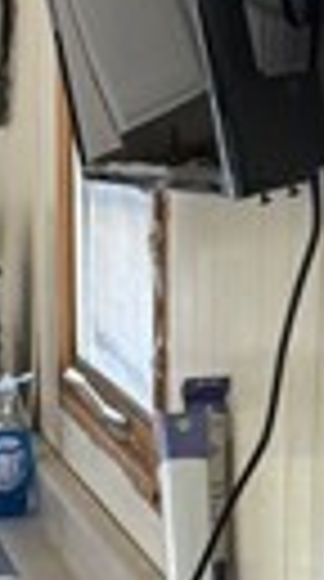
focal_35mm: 130
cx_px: -657
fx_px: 1997
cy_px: 513
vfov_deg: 16.3
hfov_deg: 8.0
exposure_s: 1/68
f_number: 1.78
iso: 200
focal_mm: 6.76
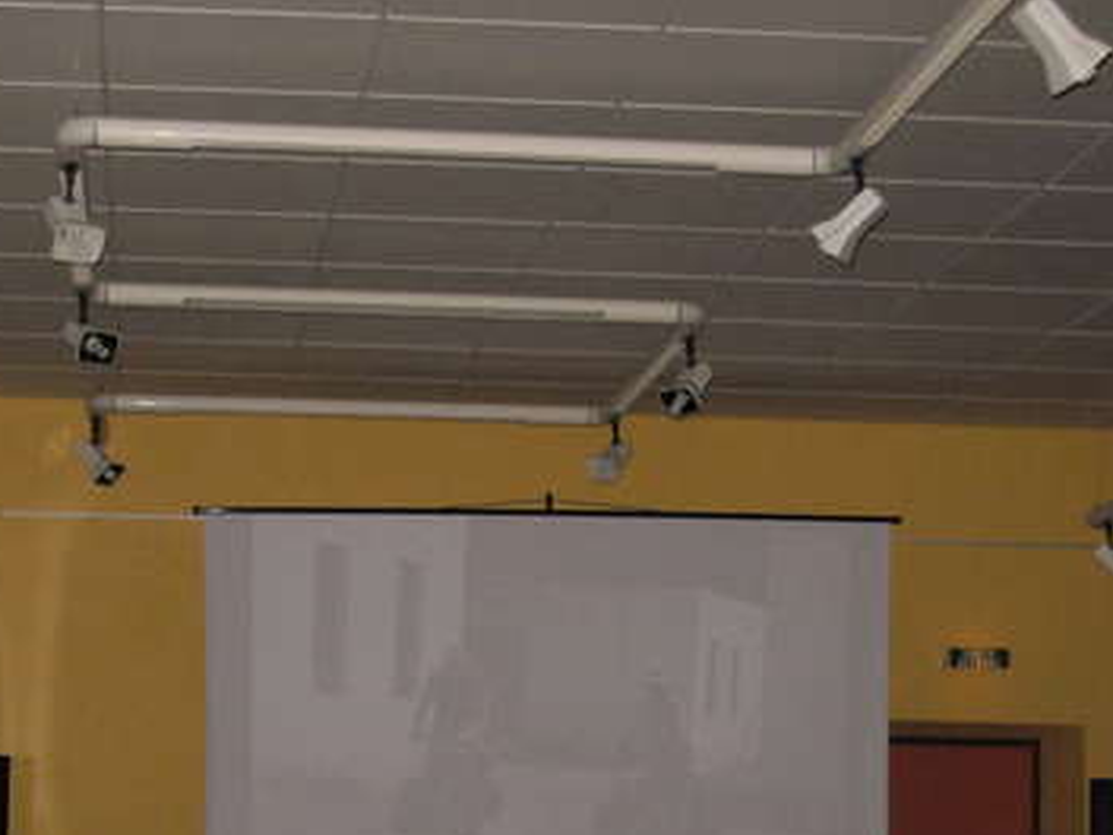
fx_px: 3183
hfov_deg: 19.7
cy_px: 655
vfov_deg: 14.9
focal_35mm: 99
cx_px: 294
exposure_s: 1/161
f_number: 3.3
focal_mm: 9.5
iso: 400
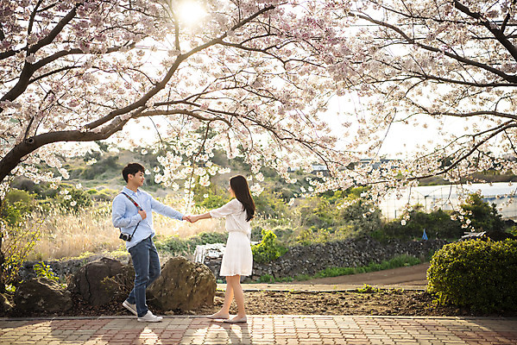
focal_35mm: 48
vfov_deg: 28.1
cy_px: 172
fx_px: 690
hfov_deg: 41.1
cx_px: 258
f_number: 2.8
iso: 100
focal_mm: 48
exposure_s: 1/640
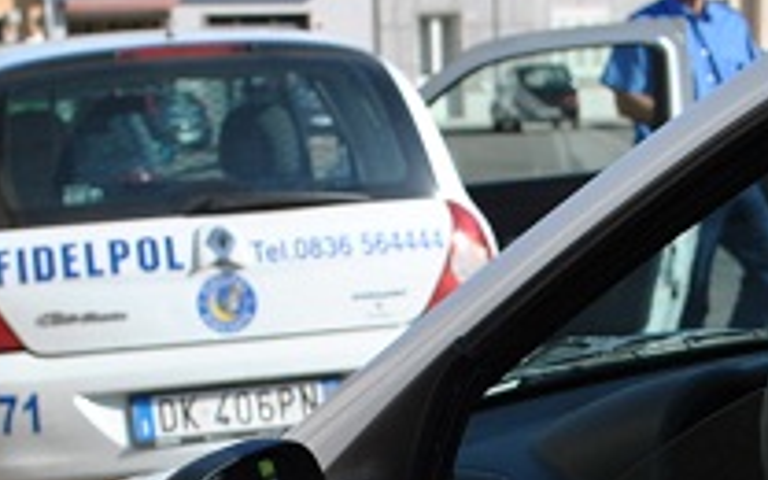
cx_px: 585
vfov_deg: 10.1
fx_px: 2679
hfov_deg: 16.2
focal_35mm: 128
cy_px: 589
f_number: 6.3
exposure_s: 1/320
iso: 100
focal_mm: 30
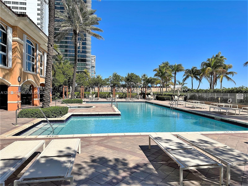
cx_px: 124
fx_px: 172
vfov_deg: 56.8
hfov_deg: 71.6
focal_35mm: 24
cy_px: 93
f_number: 1.78
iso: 80
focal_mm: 6.86
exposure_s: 1/7042
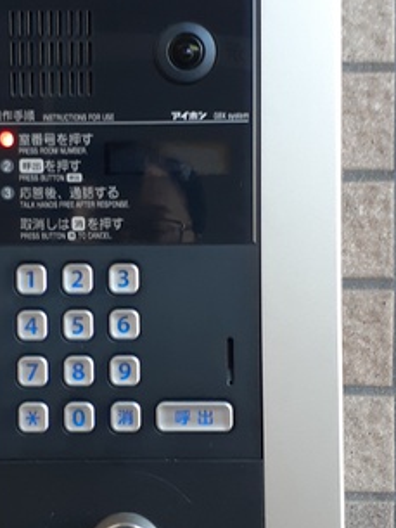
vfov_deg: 31.1
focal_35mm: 62
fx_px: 945
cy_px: 312
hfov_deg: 23.6
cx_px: 132
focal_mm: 3.6
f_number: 1.9
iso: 160
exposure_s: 1/50
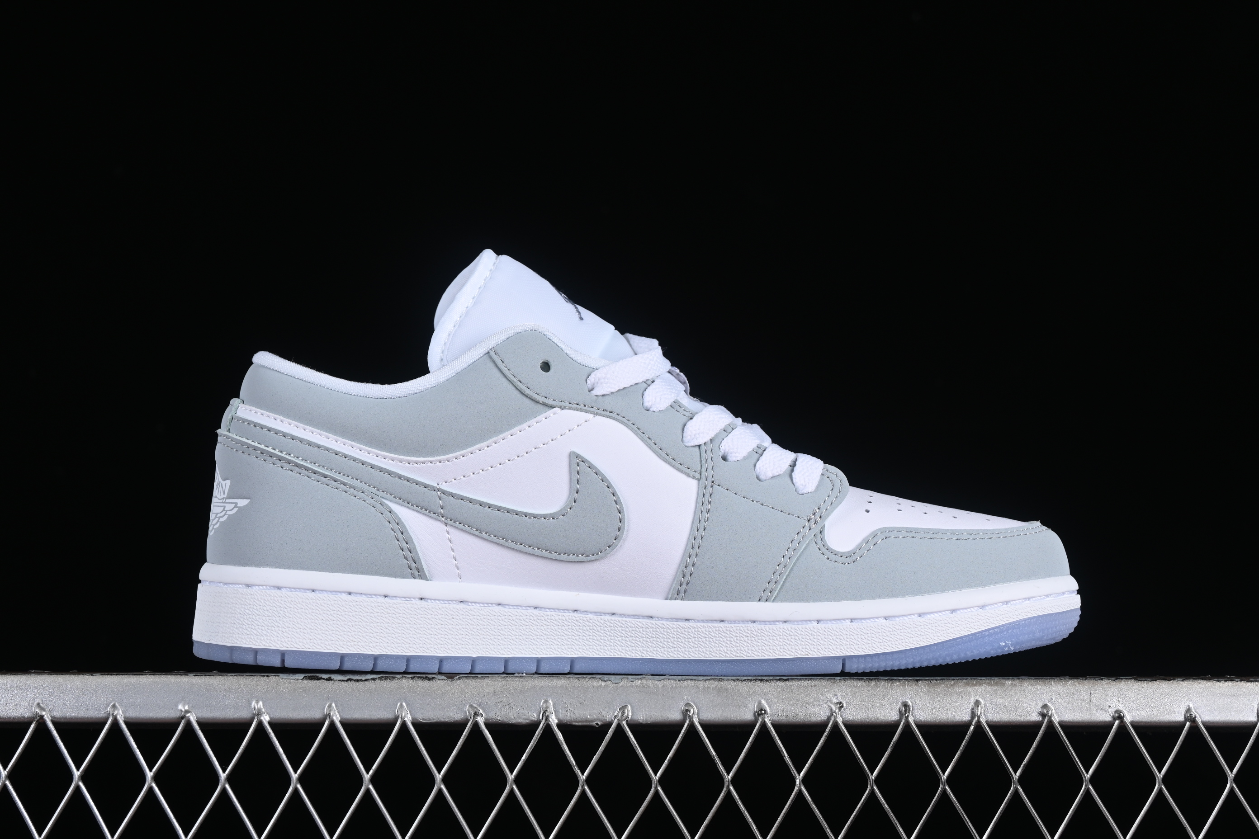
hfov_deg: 27.0
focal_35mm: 75
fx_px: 2623
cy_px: 420
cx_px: 630
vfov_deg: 18.2
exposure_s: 1/80
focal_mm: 50
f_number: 8
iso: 160
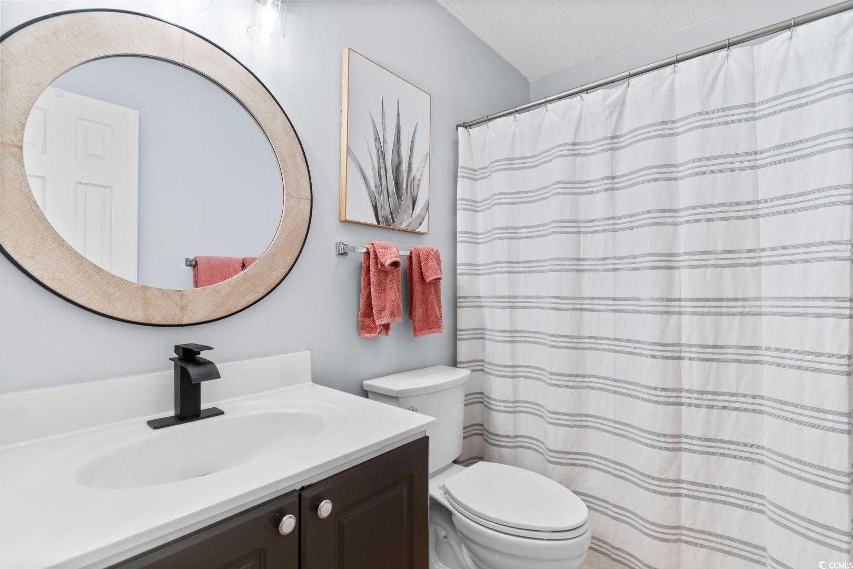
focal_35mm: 16
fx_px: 379
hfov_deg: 96.7
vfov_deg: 73.7
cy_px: 284
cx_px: 426
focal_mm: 11
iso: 100
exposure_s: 1/6
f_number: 4.8
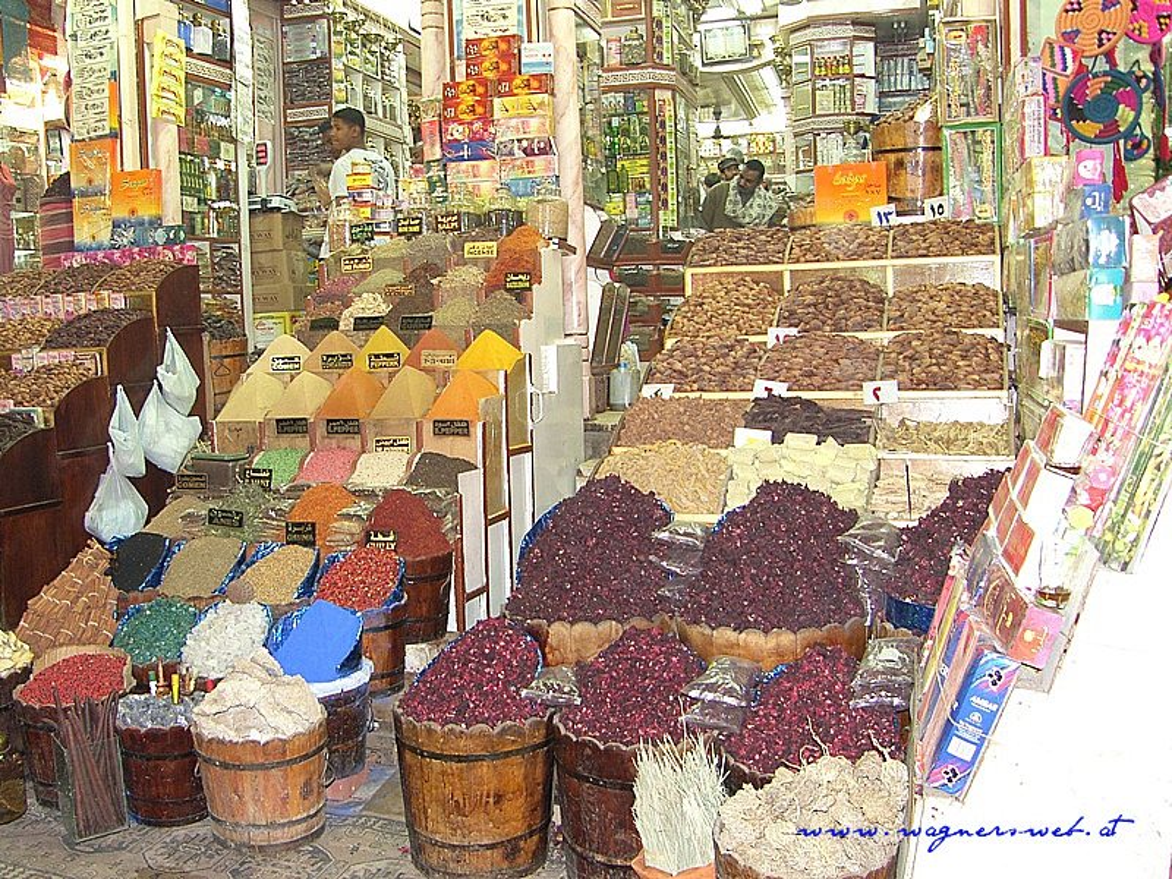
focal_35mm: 28
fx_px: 948
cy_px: 440
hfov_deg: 63.4
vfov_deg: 49.7
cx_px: 586
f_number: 2.2
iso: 100
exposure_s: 1/30
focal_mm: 7.4
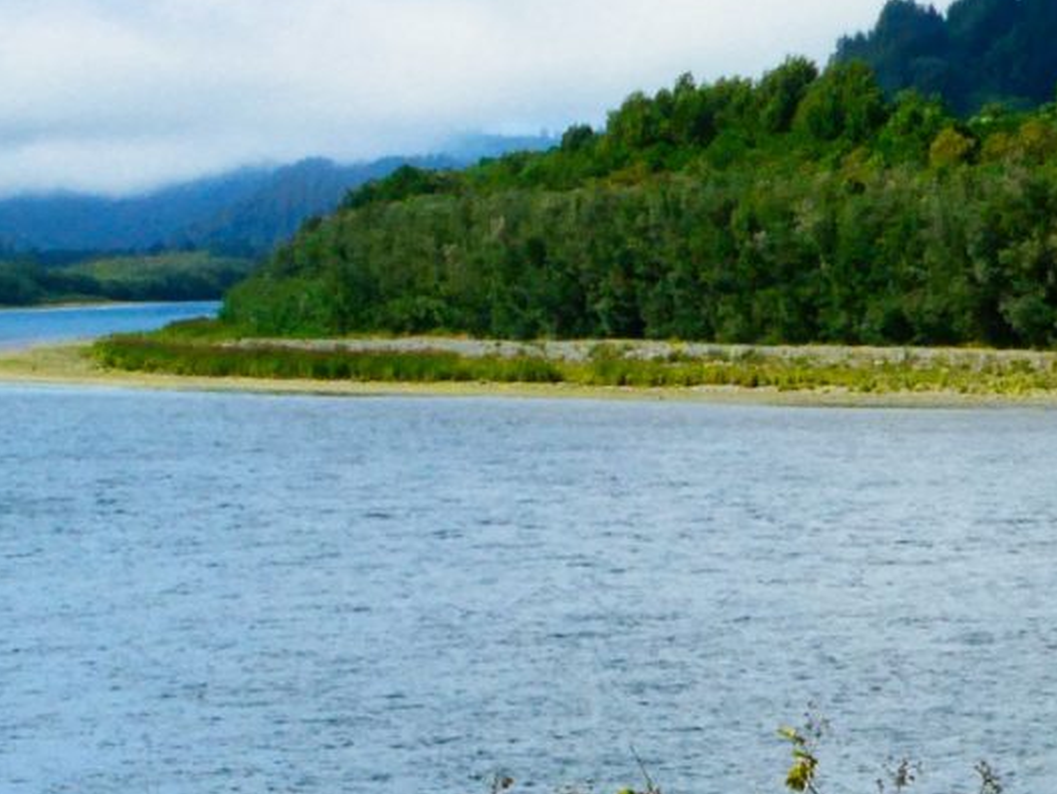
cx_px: 338
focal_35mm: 144
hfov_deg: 13.7
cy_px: 392
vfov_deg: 10.3
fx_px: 4399
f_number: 8
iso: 100
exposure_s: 1/320
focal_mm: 6.7
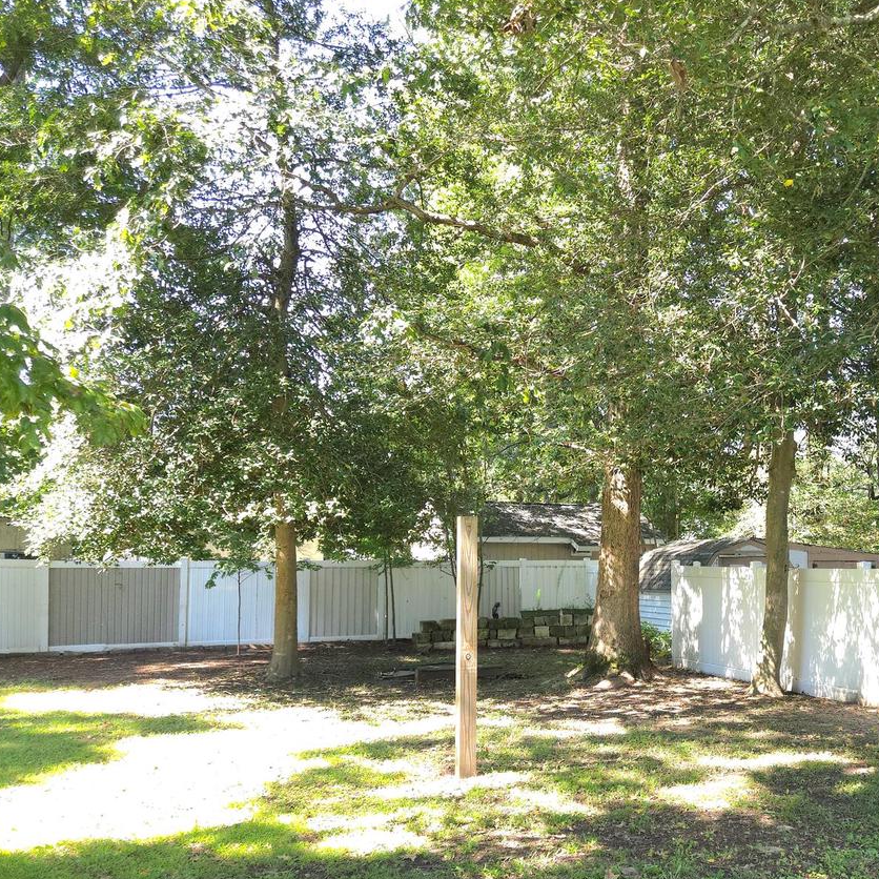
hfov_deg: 45.1
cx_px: 692
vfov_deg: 46.9
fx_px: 1006
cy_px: 541
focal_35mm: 35
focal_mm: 5.4
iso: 64
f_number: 1.8
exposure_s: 1/120
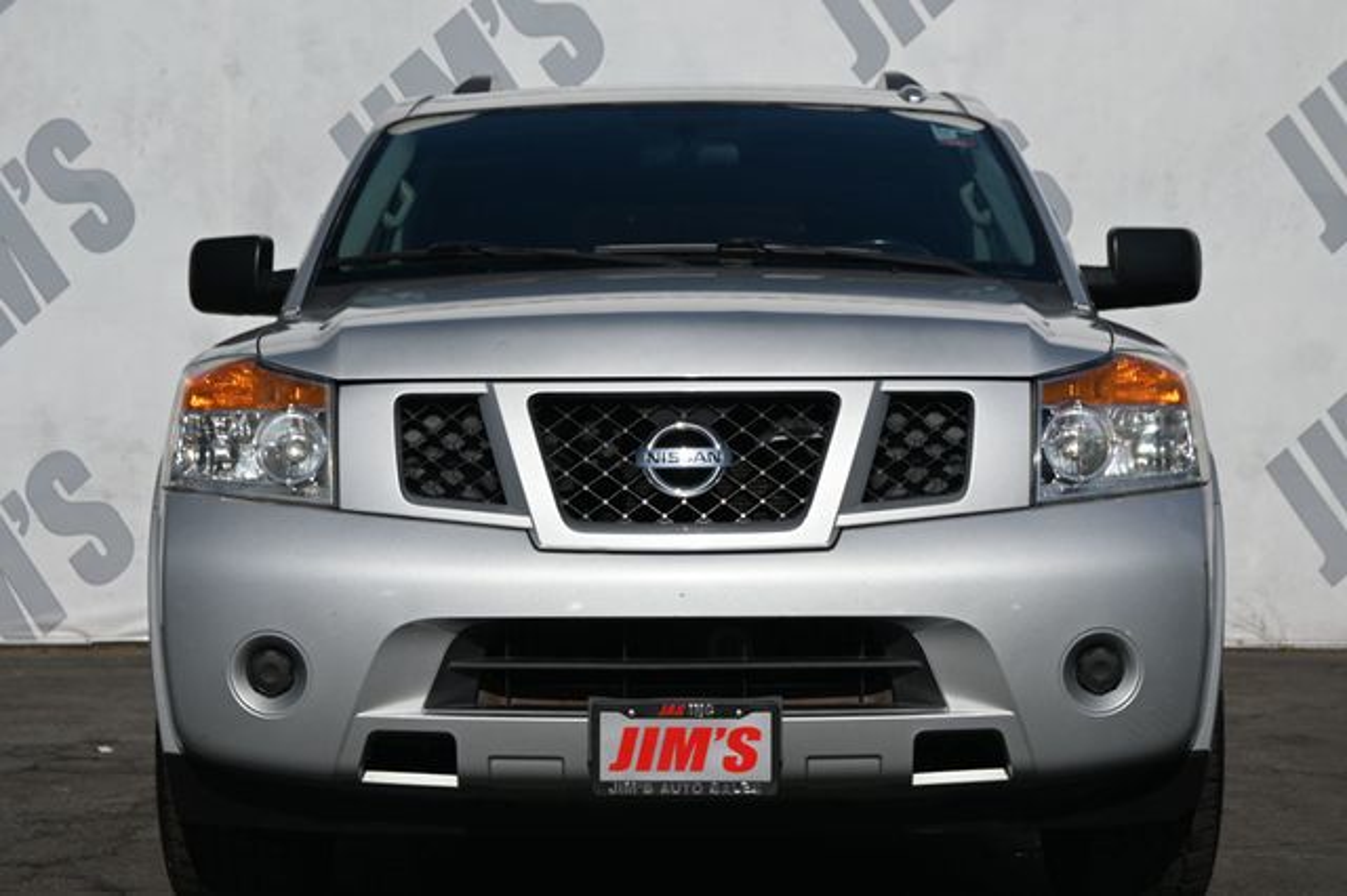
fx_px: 2636
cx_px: 674
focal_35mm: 70
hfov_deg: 28.7
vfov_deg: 19.3
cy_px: 448
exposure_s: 1/500
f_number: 8
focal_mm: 47
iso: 100
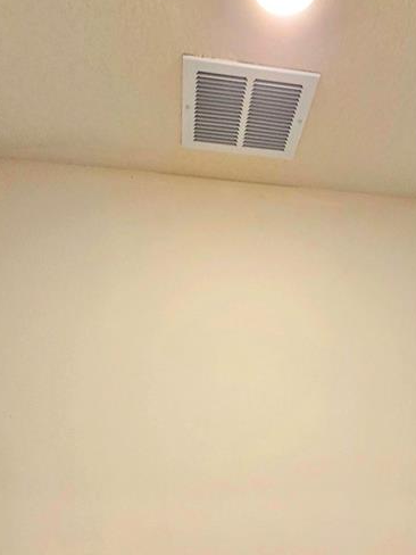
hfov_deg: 43.7
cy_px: 646
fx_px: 513
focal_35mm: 32
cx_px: 268
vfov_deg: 41.5
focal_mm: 2.2
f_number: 2.2
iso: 80
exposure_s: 1/60
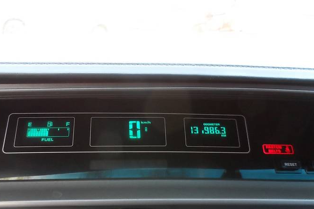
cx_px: 137
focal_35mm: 30
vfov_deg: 43.5
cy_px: 119
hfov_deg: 61.7
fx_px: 262
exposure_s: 1/30
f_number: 3.2
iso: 320
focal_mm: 4
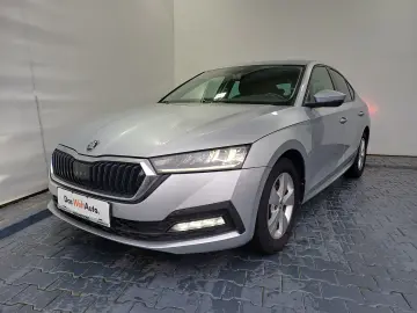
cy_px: 156
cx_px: 208
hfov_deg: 69.4
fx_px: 301
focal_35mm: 25
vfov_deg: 54.9
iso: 64
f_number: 1.8
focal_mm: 4.65
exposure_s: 1/100
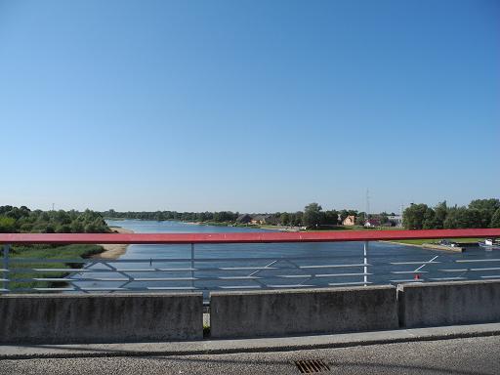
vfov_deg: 49.7
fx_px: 404
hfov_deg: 63.4
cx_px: 250
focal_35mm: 28
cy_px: 188
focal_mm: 6
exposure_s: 1/800
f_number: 4.5
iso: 100
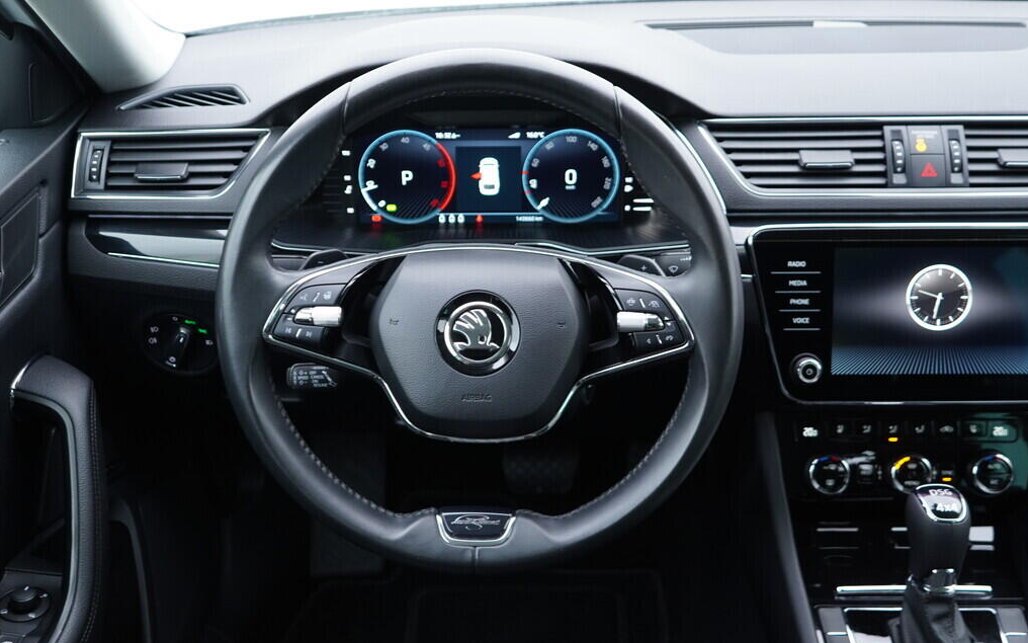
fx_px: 1037
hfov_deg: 52.7
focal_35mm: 37
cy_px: 330
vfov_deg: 34.4
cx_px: 516
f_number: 2.8
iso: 320
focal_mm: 24
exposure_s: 1/40
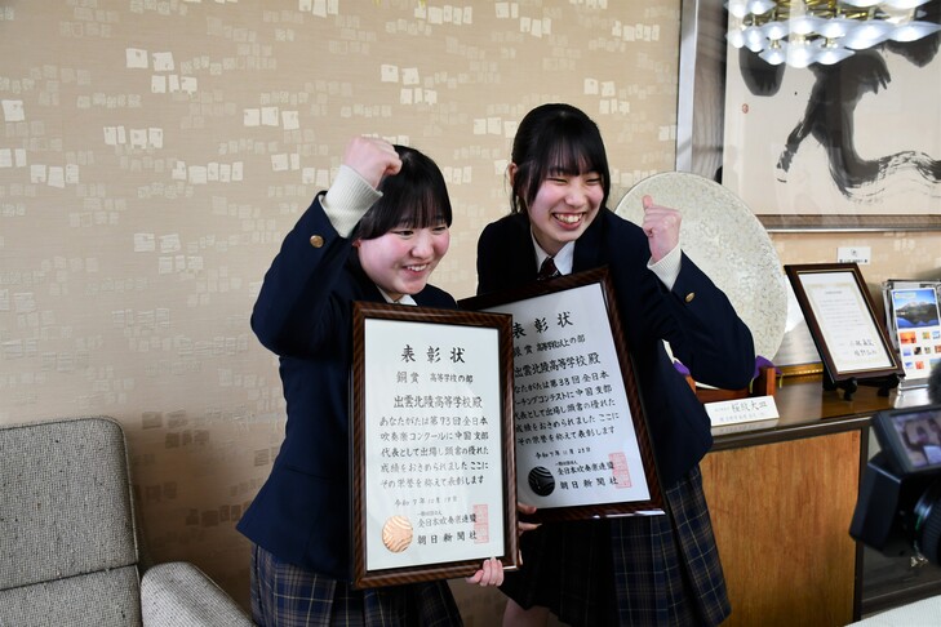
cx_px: 470
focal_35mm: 36
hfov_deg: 53.1
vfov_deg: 36.9
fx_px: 941
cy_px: 314
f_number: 3.8
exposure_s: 1/125
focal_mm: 24
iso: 900
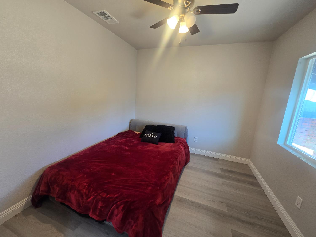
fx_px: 119
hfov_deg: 106.2
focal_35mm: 13
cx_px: 158
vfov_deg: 89.9
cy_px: 118
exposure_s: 1/60
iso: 125
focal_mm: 2.2
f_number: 2.2
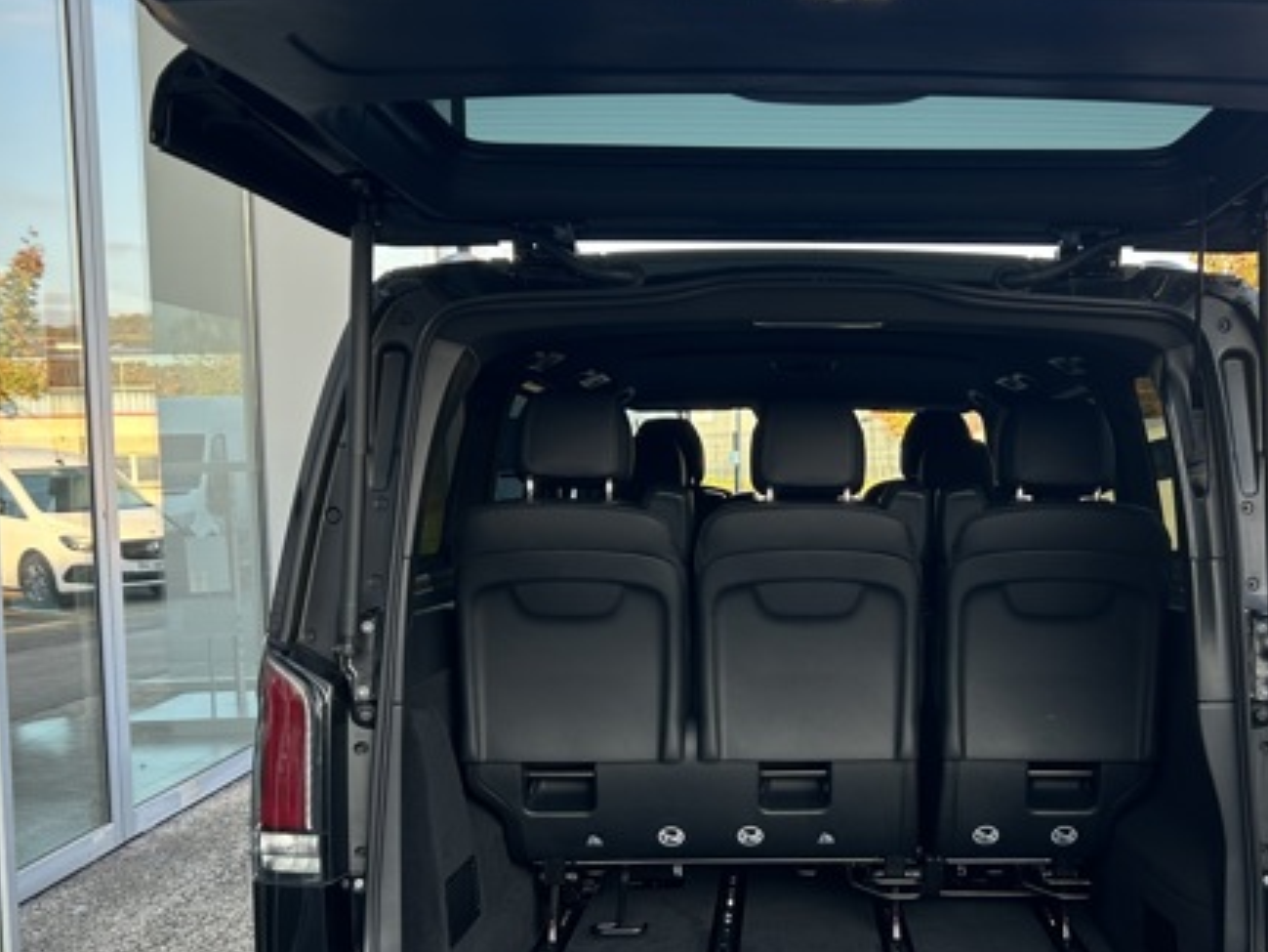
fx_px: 1759
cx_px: 835
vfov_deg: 30.2
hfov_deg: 39.2
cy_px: 580
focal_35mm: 48
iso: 40
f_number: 1.5
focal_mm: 5.7
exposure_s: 1/274
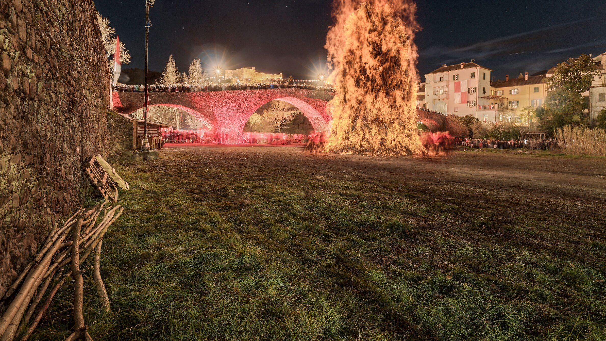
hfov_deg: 85.1
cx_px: 302
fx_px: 330
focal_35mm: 21
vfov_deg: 54.4
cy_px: 142
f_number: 5.6
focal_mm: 13
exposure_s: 30
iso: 100
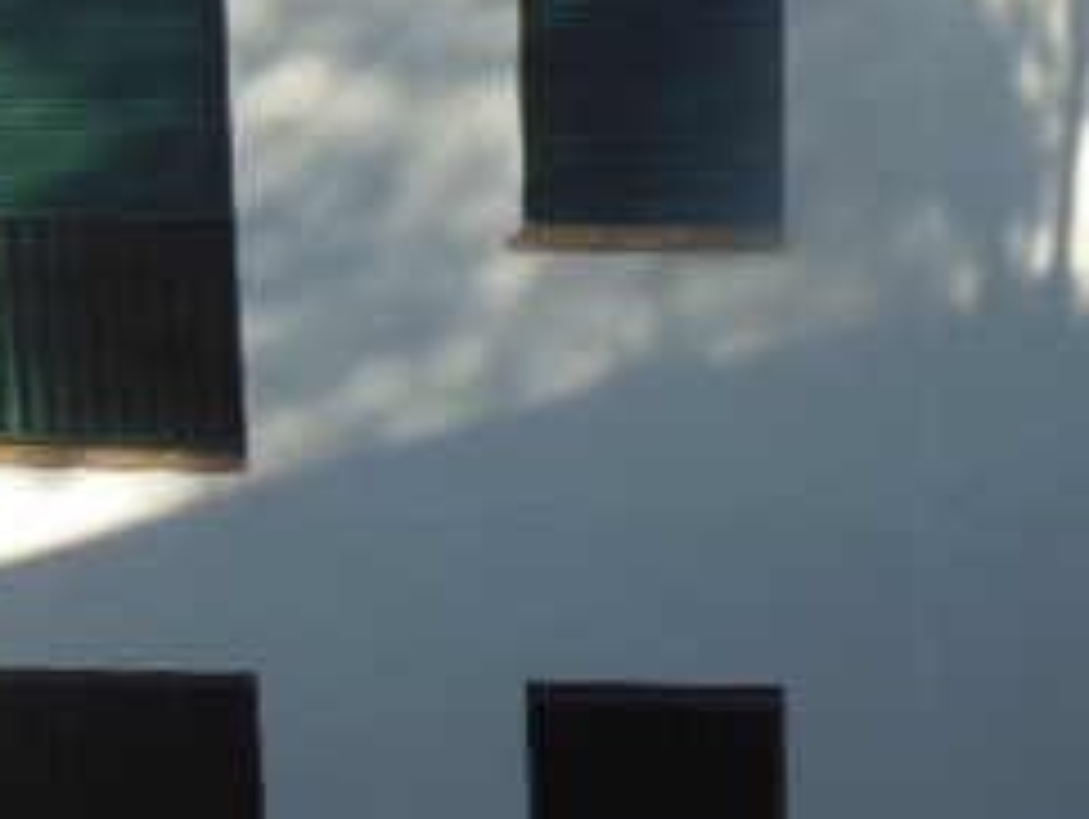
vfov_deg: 21.8
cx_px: 806
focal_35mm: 66
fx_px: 2078
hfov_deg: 29.0
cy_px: 99
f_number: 3.5
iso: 125
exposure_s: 1/500
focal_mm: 4.5
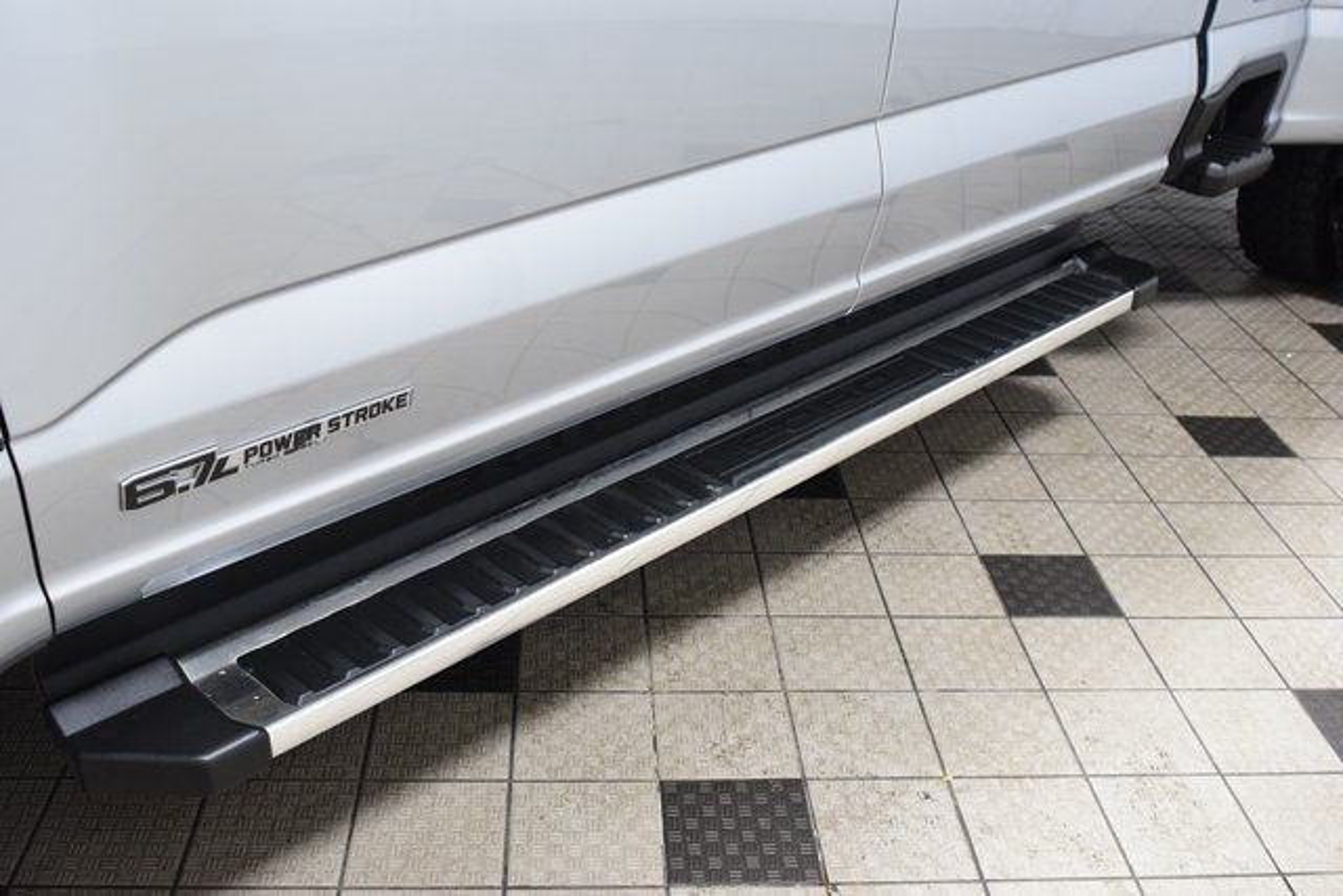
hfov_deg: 53.1
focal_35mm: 36
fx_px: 1343
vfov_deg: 36.9
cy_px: 448
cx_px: 672
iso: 1600
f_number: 3.5
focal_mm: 24
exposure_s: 1/60
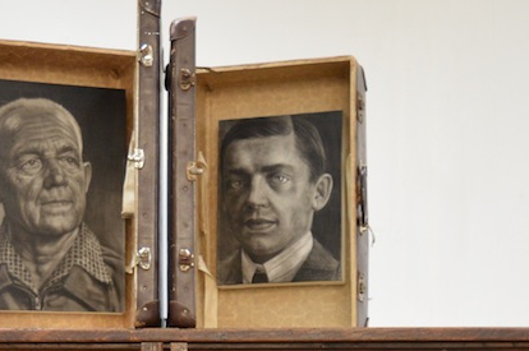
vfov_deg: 14.9
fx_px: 1277
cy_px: 463
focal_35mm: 87
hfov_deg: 23.3
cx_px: 167
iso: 800
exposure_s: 1/60
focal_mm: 20
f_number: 3.8
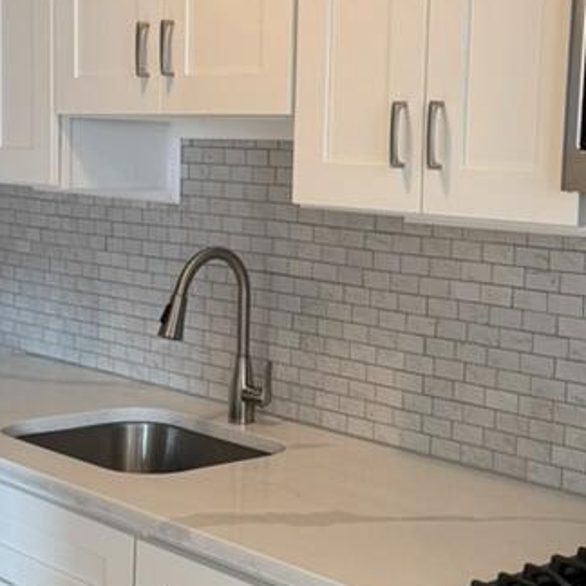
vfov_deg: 25.7
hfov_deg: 25.7
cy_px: 280
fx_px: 1283
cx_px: 358
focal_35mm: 67
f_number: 1.78
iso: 160
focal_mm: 6.76
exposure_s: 1/120
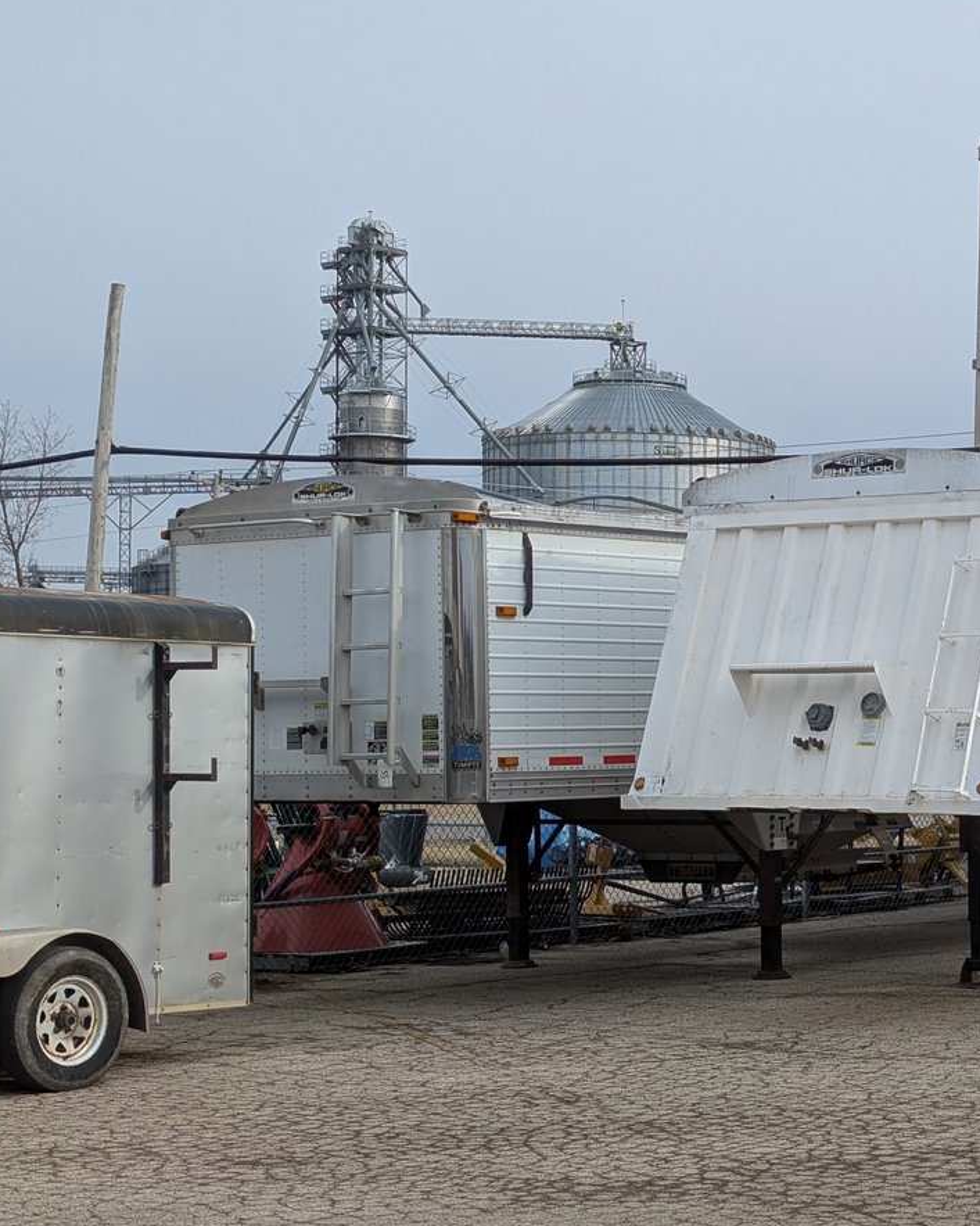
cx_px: 1010
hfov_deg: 18.6
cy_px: 704
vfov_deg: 23.8
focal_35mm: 80
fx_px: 2901
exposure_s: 1/1266
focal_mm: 6.81
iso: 56
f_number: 1.85
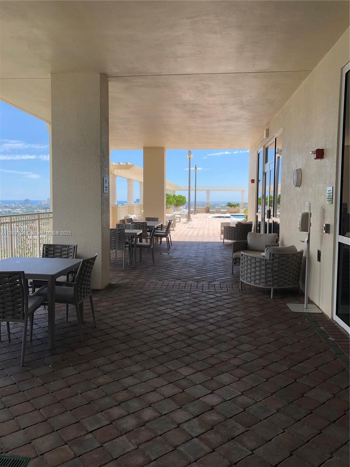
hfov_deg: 49.7
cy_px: 234
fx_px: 377
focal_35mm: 28
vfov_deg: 63.4
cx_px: 175
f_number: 1.8
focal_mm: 3.99
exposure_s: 1/674
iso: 20
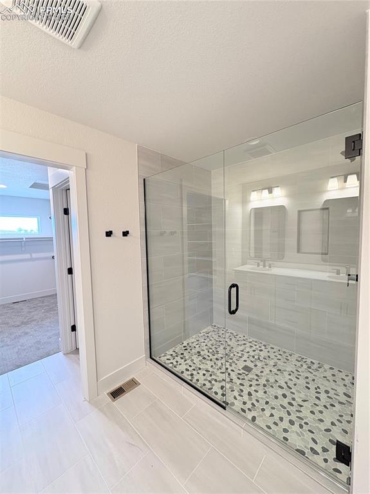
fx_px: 200
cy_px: 247
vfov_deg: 102.1
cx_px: 185
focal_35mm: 14
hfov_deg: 85.6
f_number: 2.2
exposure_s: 1/60
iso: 250
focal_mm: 2.22
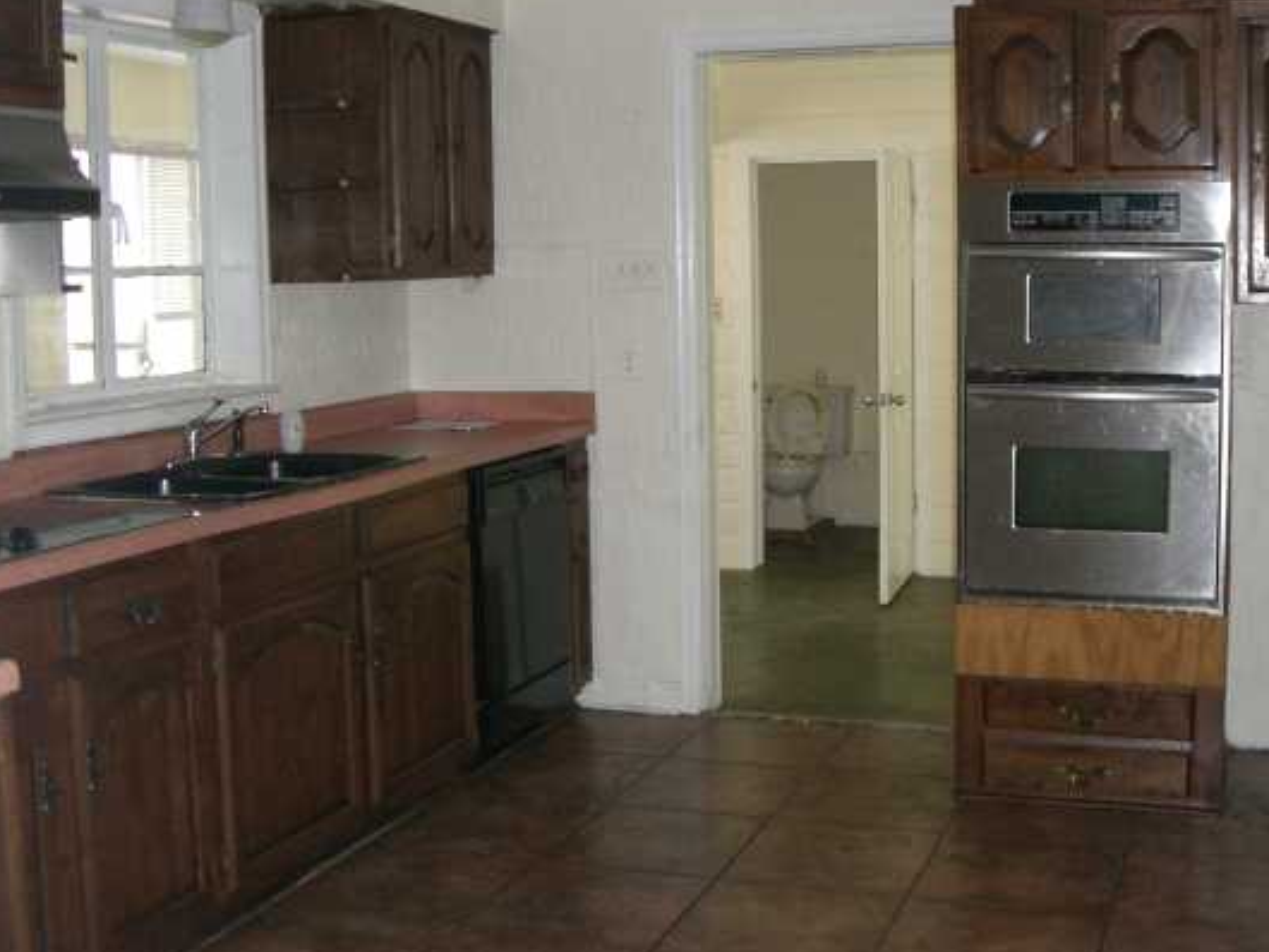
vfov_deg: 31.5
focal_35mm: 46
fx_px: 1687
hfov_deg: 41.1
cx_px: 739
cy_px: 432
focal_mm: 6.2
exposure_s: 1/60
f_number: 2.7
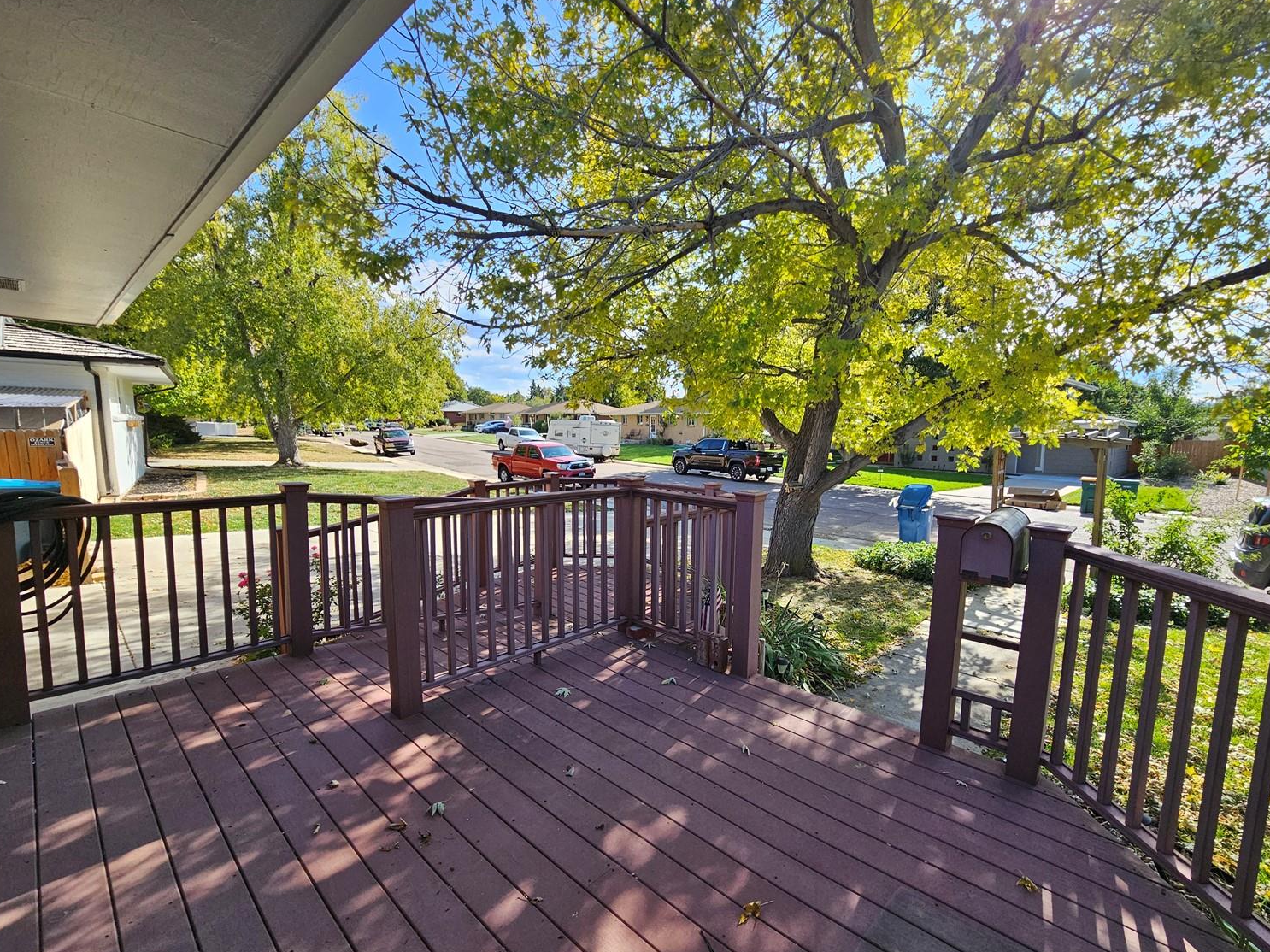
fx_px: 514
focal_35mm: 14
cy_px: 486
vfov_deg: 85.6
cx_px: 673
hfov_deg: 102.0
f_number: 2.2
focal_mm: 2.2
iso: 64
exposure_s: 1/1000
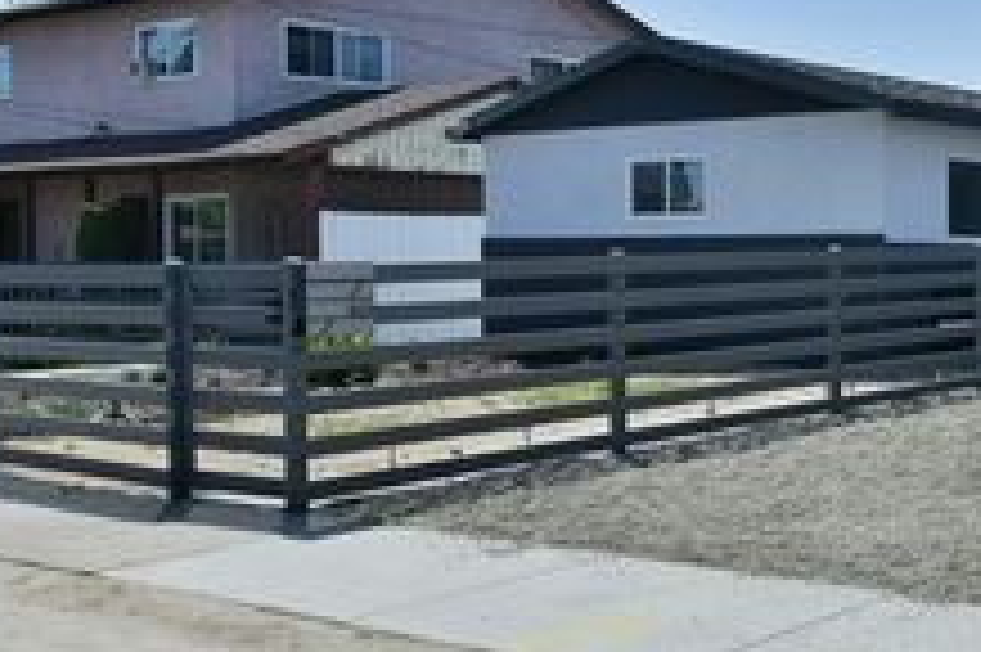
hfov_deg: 32.2
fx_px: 1498
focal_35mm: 55
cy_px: 286
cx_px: 1066
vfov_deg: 24.6
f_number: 6.3
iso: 400
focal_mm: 24
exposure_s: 1/2500
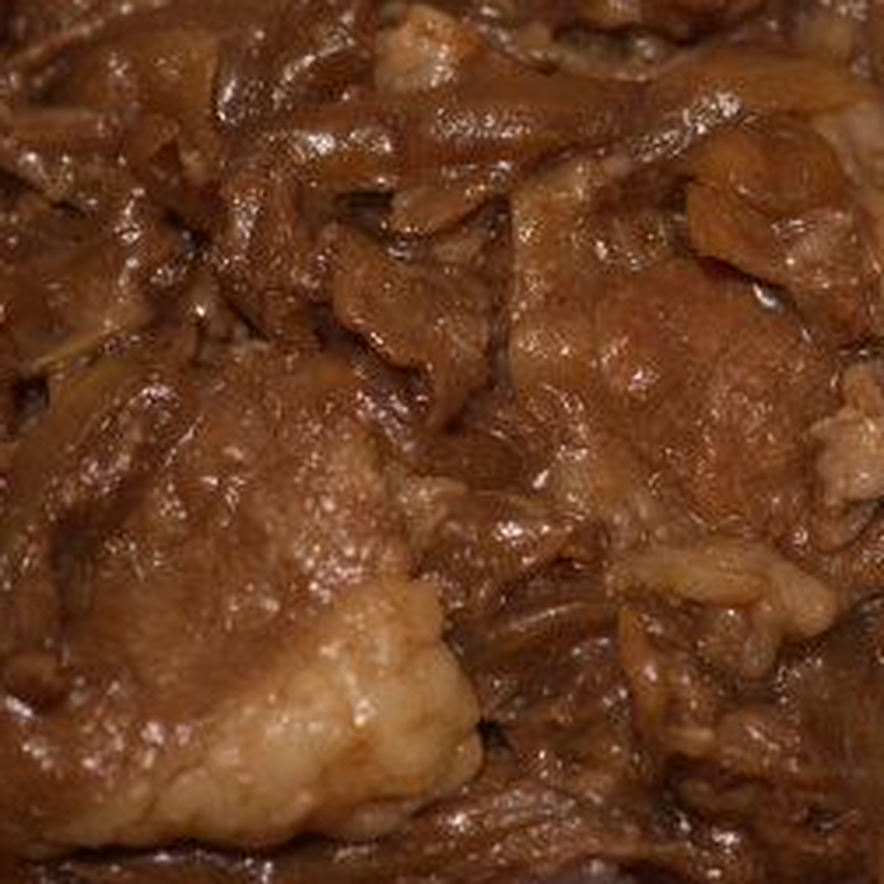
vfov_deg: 8.1
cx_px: 975
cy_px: 317
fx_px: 6270
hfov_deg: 8.0
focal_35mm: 217
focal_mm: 105
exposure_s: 2.5
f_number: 8
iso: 100
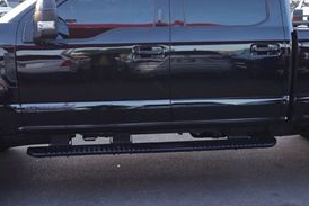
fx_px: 481
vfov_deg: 24.1
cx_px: 175
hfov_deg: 35.6
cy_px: 75
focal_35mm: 56
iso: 100
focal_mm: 16
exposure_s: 1/60
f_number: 4.5
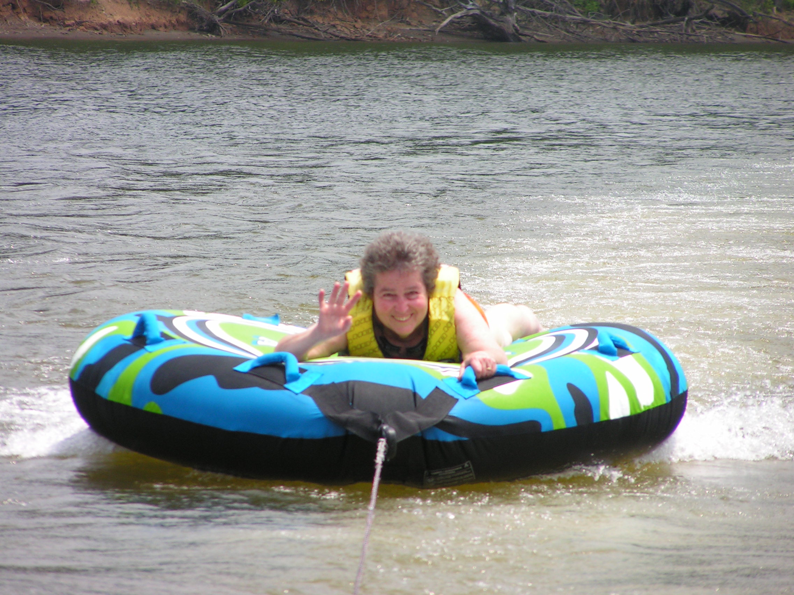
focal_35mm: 380
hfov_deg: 5.2
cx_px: 397
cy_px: 298
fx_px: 8716
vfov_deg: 3.9
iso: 50
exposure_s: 1/800
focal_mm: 63
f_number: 3.7
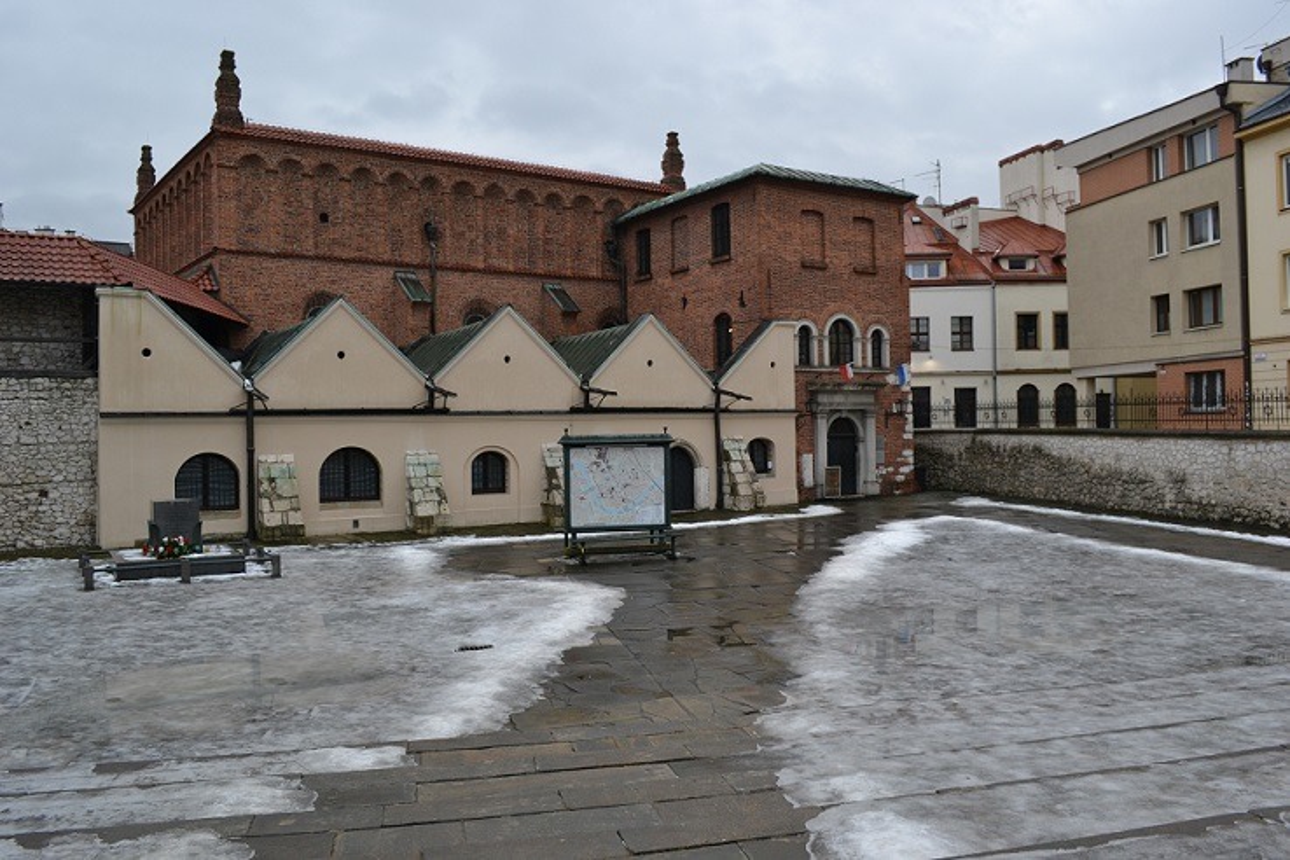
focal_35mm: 27
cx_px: 645
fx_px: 967
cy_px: 430
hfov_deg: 67.4
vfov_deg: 47.9
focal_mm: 18
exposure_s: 1/125
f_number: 5.6
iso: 220
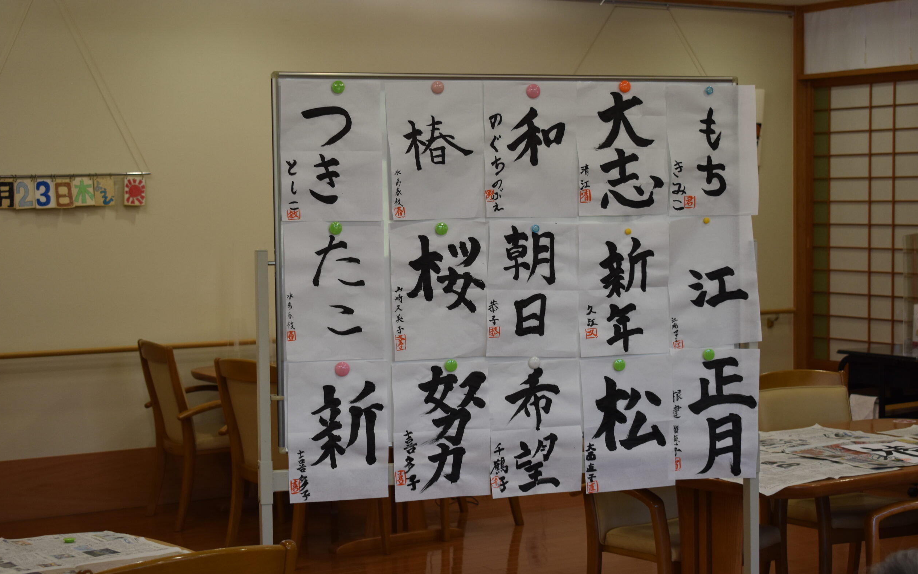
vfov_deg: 20.0
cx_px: 460
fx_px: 1626
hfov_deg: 31.5
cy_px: 270
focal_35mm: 65
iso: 400
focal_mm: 42
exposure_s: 1/60
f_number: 5
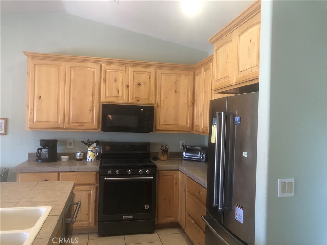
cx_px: 164
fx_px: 265
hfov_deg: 63.4
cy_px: 122
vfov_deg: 49.7
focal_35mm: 28
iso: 40
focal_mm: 3.99
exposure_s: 1/20
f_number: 1.8
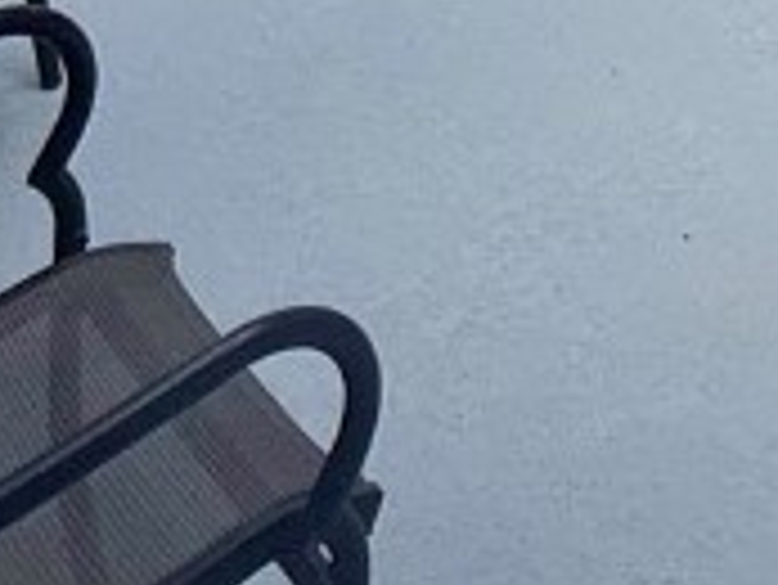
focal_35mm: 83
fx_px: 1867
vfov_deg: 12.4
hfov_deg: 21.1
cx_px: 1048
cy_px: -954
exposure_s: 1/99
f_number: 2.2
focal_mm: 2.22
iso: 125
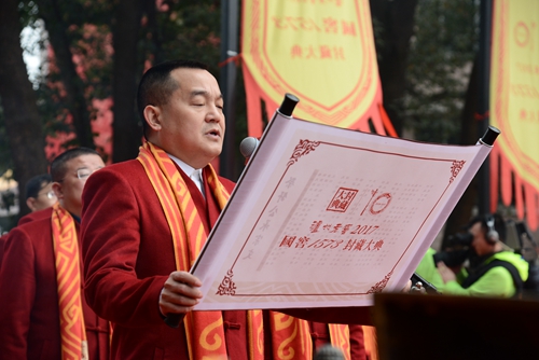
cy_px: 180
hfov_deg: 21.4
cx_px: 270
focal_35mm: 95
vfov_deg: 14.4
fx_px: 1423
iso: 800
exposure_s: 1/320
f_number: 5
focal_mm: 95
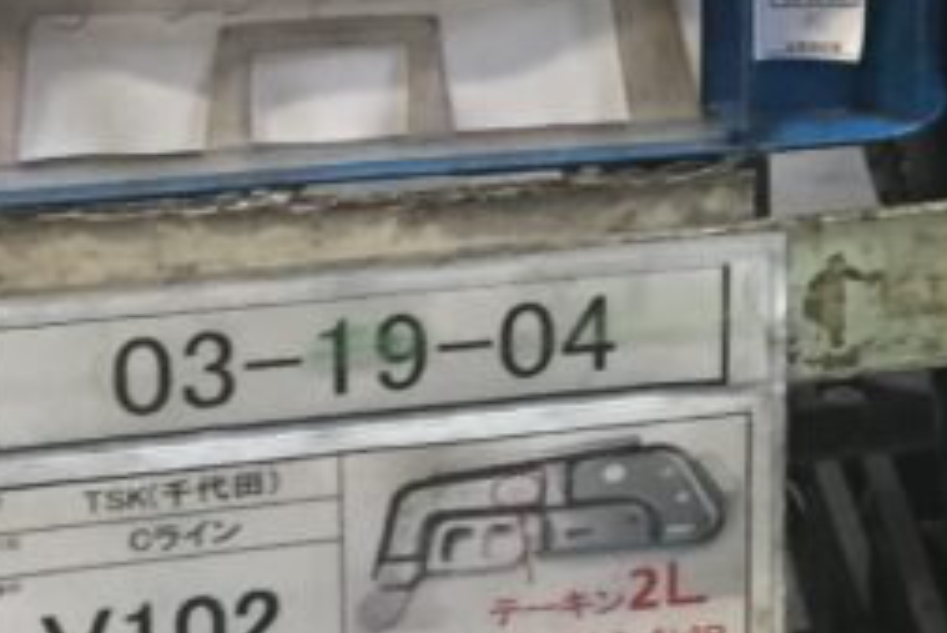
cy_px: -498
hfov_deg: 15.2
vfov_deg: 10.6
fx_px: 3211
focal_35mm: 122
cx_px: 1535
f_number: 2.2
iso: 160
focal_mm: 4.15
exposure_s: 1/30
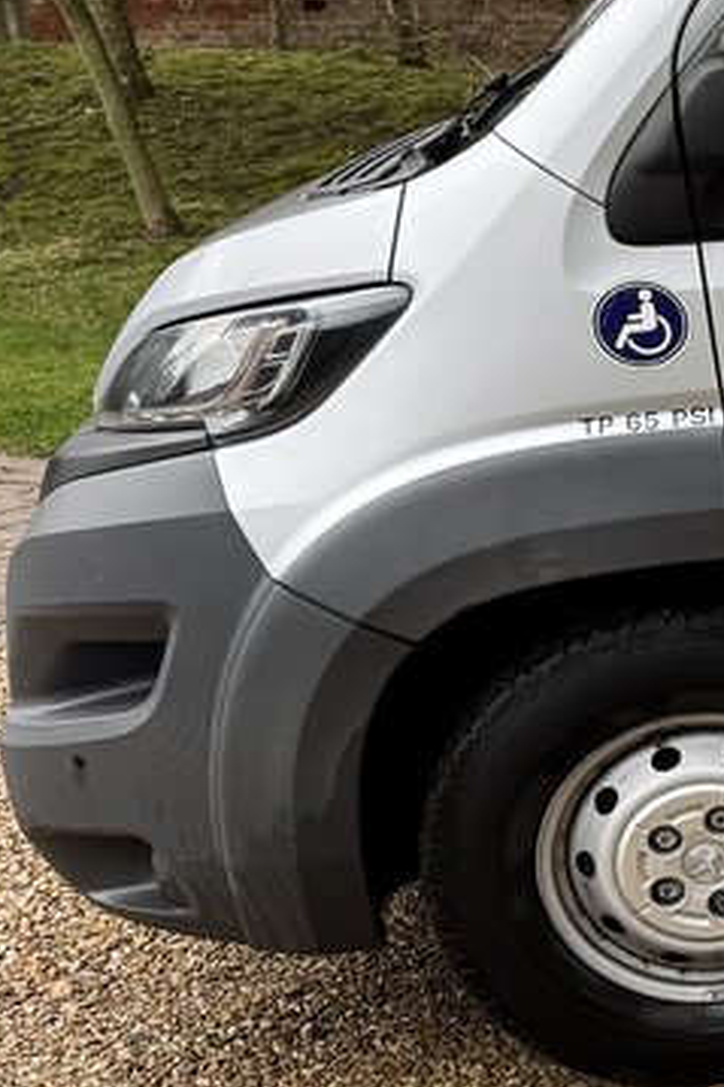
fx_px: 2687
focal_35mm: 89
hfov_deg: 11.6
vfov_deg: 22.9
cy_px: 557
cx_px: 1921
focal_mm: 6.76
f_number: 1.78
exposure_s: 1/267
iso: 64
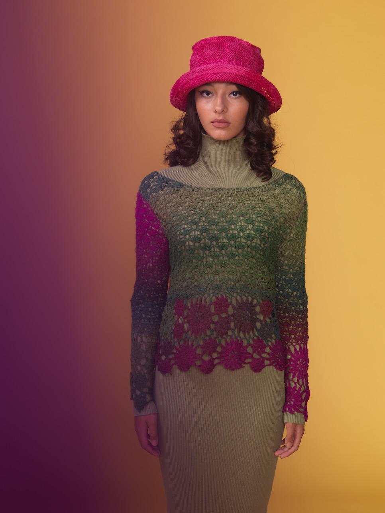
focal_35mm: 64
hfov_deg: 22.9
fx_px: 949
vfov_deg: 30.3
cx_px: 192
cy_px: 256
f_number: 5.6
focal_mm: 100
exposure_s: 1/250
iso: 100
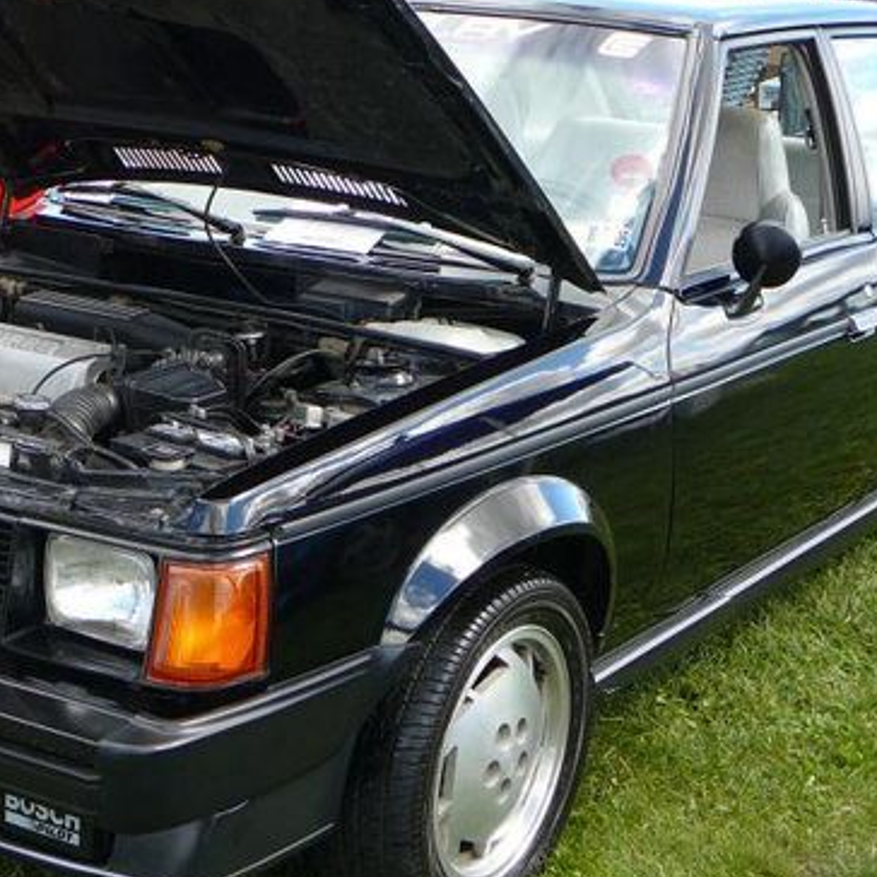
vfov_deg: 24.7
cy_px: 429
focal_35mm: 70
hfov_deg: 24.6
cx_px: 306
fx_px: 2006
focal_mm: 6.7
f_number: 3.2
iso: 80
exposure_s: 1/200
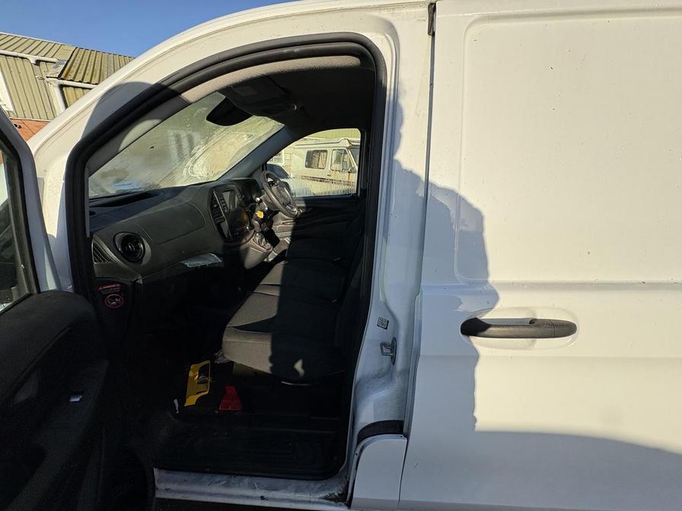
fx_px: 276
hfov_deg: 102.1
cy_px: 256
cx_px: 341
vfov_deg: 85.7
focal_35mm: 14
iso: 50
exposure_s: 1/1256
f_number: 2.2
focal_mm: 2.22
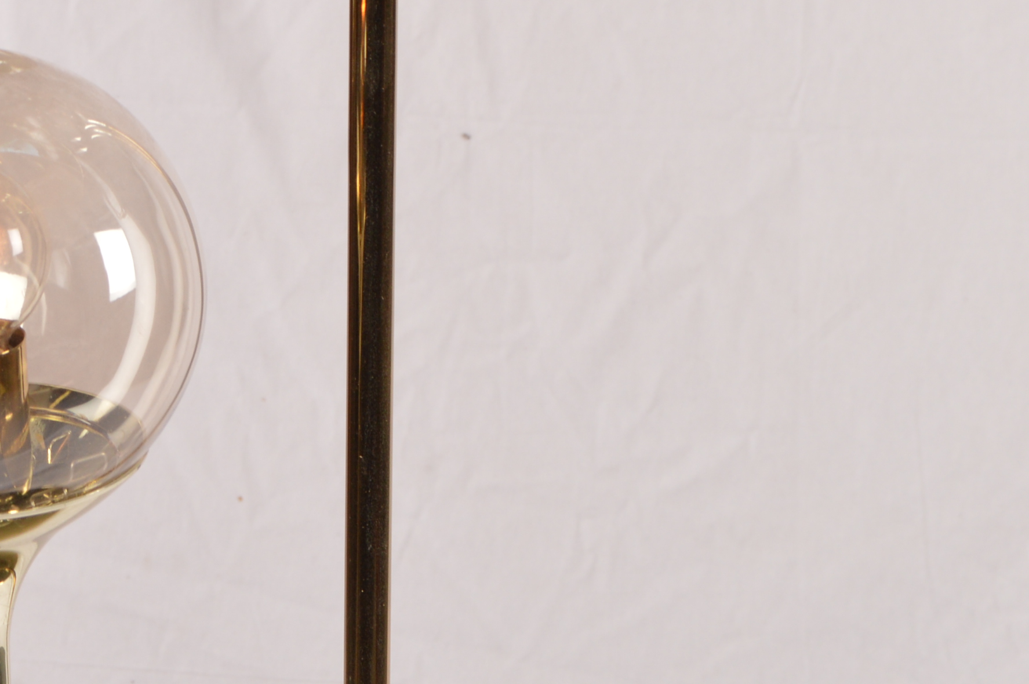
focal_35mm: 183
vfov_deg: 7.4
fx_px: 5226
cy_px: -75
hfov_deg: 11.2
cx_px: 250
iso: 200
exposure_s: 1/125
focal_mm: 48
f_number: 10
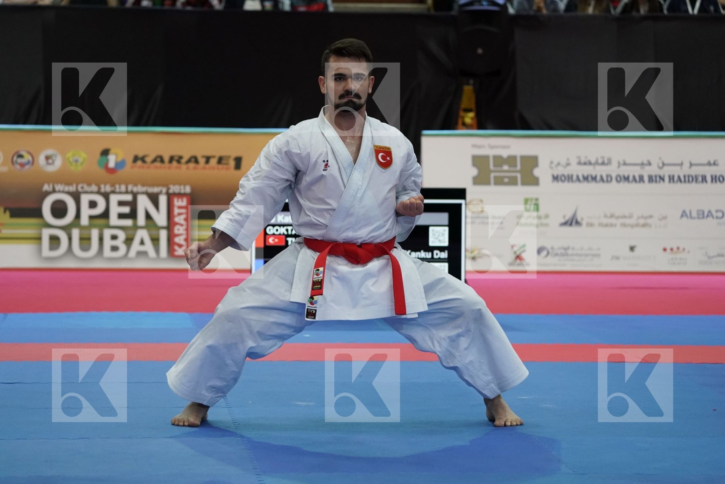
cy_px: 242
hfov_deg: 15.2
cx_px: 362
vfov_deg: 10.2
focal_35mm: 135
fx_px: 2719
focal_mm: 135
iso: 4000
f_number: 5
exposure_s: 1/400
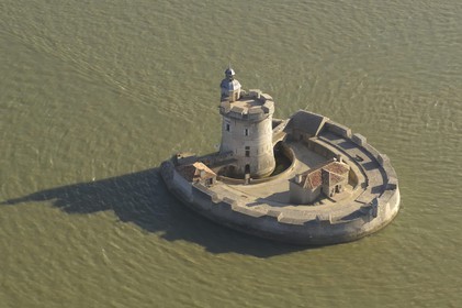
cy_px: 154
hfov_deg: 19.5
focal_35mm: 105
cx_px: 231
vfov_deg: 13.0
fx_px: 1346
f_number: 5
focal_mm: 70
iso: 100
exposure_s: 1/350
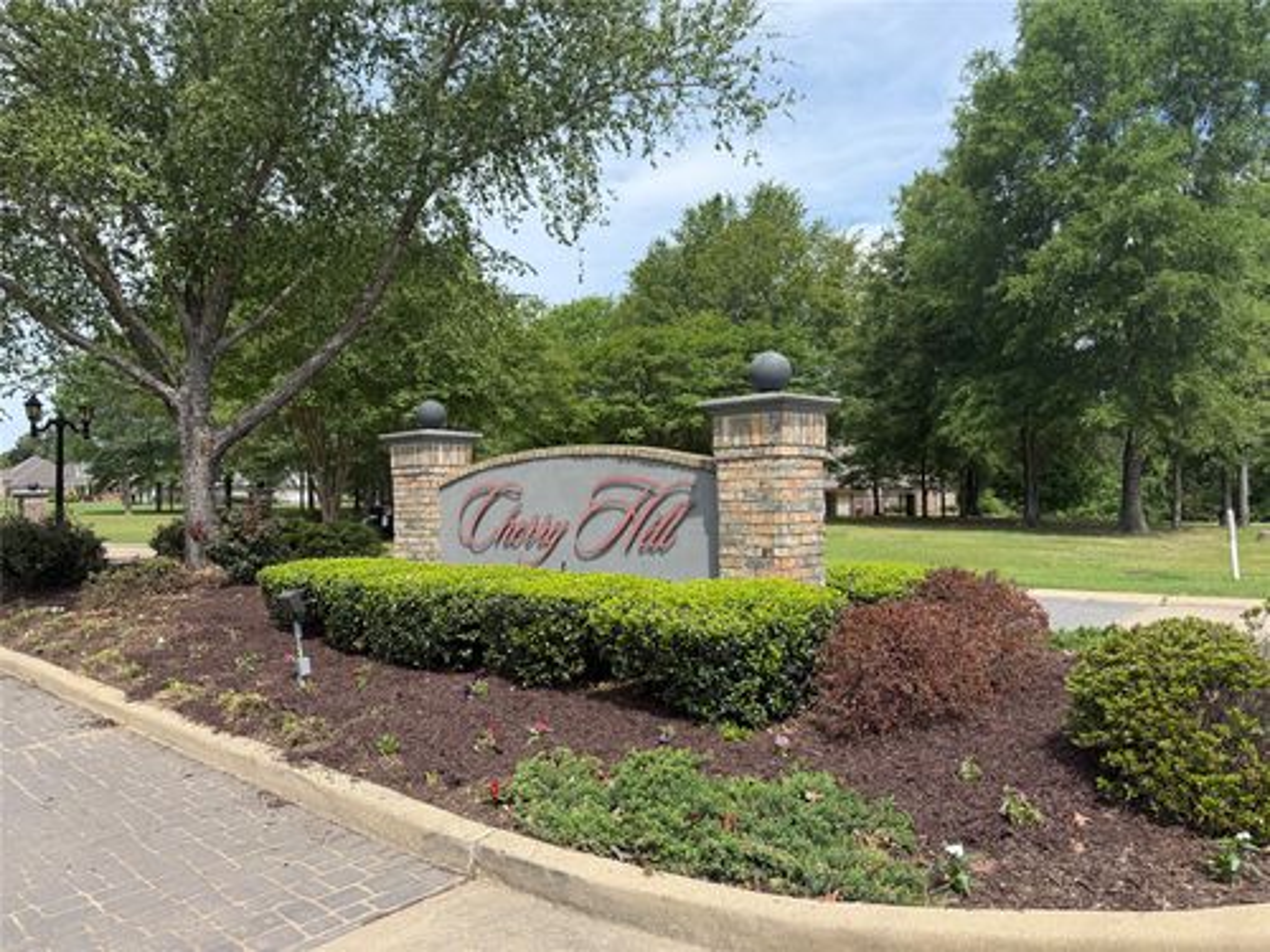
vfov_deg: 56.8
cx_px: 635
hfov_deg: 71.6
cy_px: 476
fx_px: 881
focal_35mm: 24
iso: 80
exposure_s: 1/3021
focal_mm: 6.76
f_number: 1.78
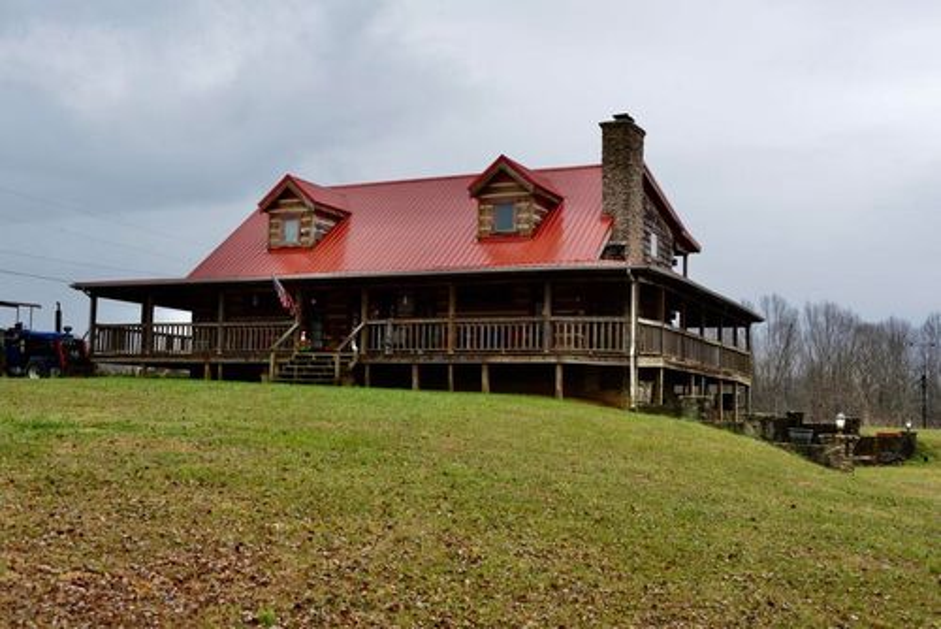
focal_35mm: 38
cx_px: 470
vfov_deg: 35.1
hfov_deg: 50.7
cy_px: 314
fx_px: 994
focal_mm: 38
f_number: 8
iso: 400
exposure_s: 1/250
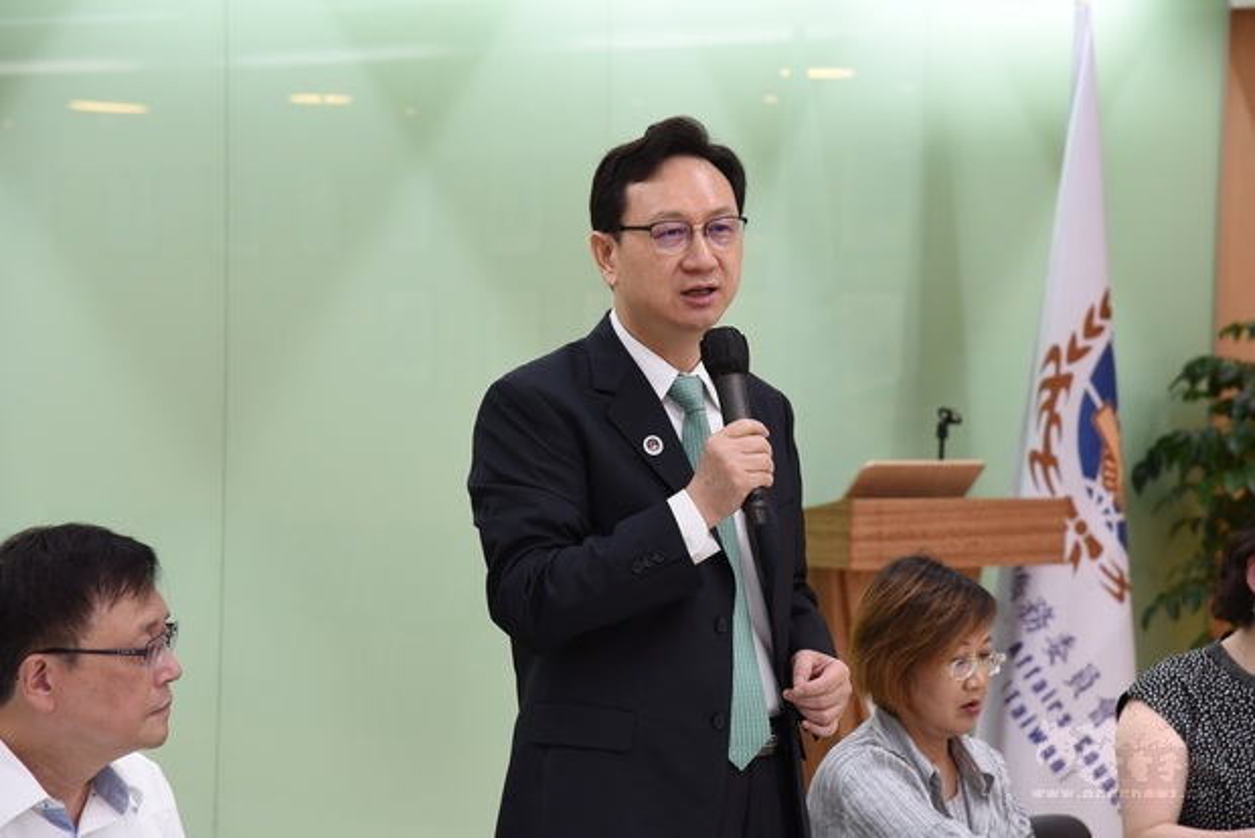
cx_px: 628
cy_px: 419
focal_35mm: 120
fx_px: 4185
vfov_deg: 11.4
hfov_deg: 17.1
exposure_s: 1/125
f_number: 6.3
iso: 2000
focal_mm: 120
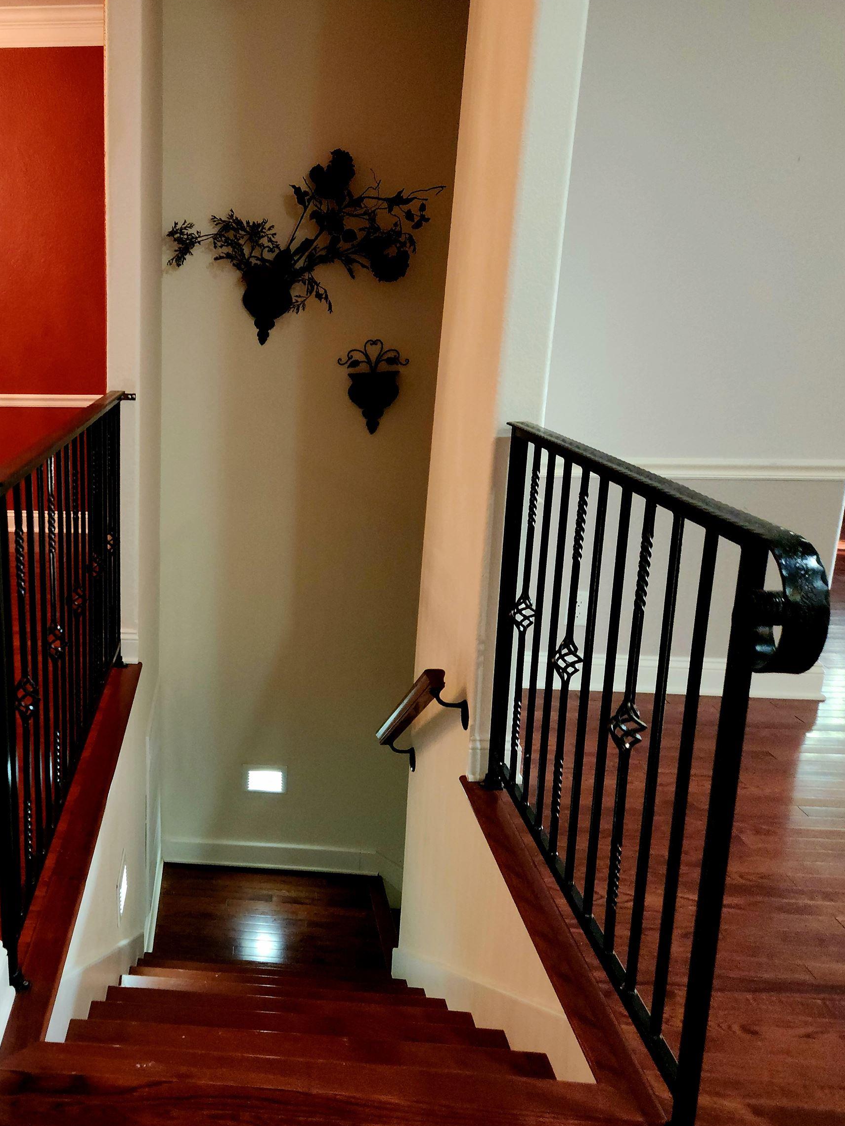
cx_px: 150
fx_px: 1009
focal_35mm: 31
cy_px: 563
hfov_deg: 43.0
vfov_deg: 58.4
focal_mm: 5.4
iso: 200
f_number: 1.8
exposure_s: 1/60.2
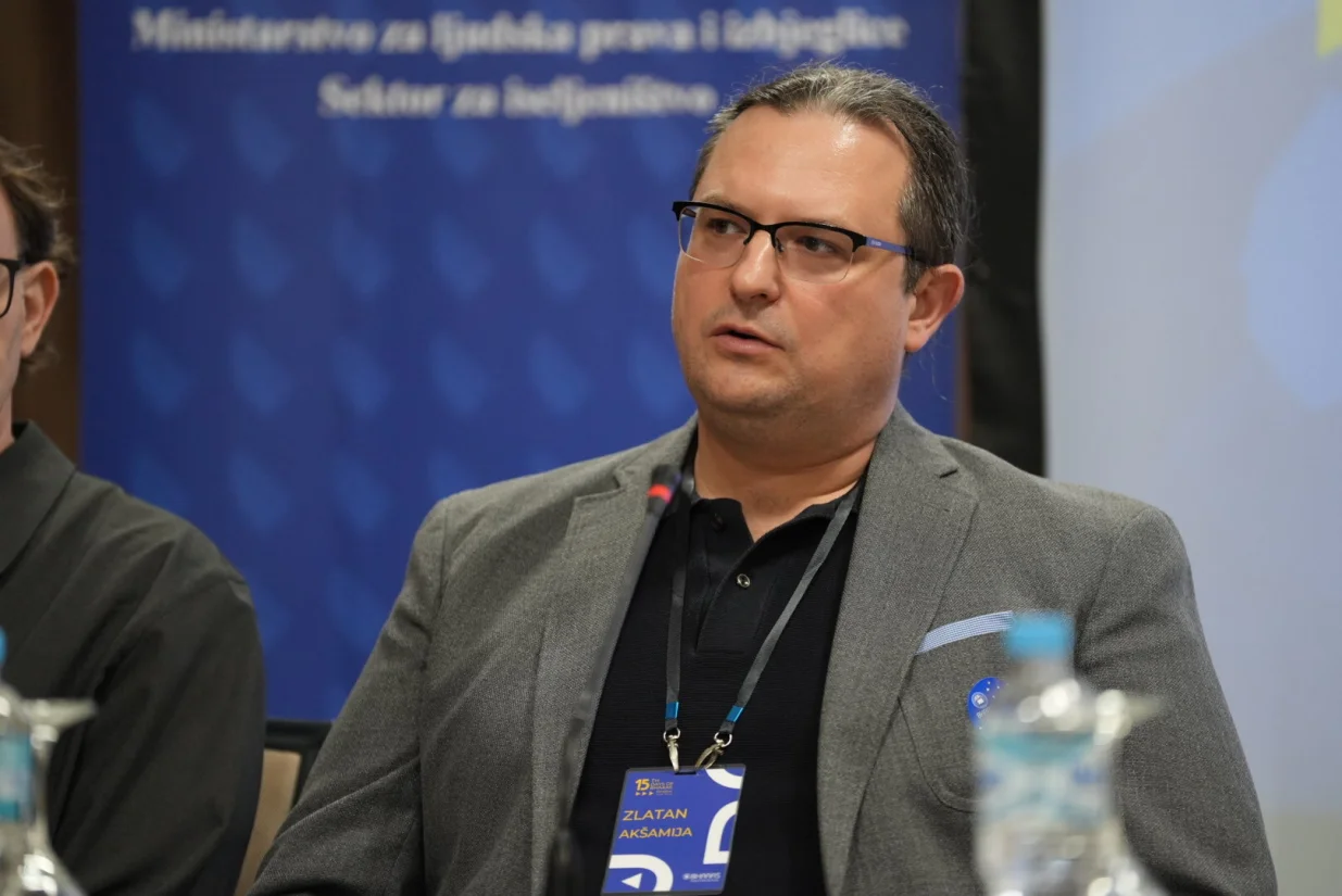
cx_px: 671
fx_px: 7460
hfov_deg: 10.3
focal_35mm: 200
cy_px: 448
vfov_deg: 6.9
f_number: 2.8
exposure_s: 1/200
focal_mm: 200
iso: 3200
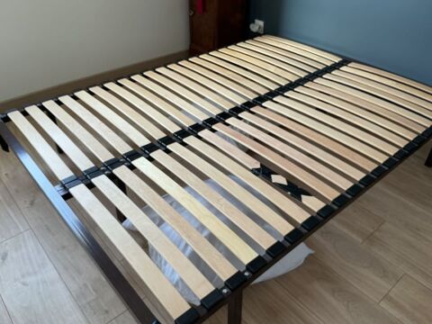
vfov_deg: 48.2
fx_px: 362
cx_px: 216
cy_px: 162
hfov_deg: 61.7
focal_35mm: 29
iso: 40
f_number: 1.8
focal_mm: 3
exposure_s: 1/60
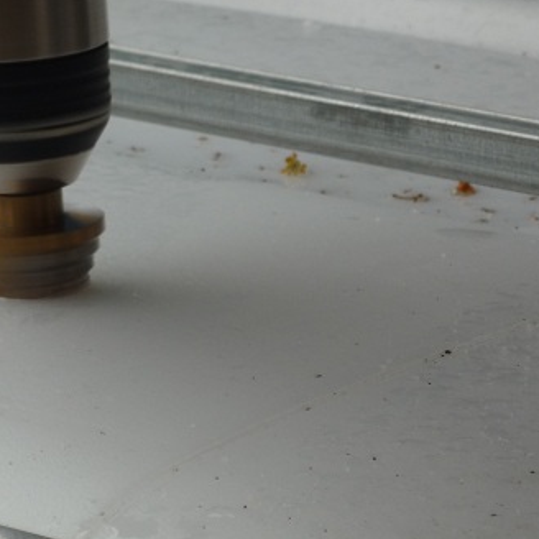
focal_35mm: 259
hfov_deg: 6.7
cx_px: -15
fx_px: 4563
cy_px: 194
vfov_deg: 6.8
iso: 100
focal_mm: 20.8
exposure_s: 1/125
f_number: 5.8
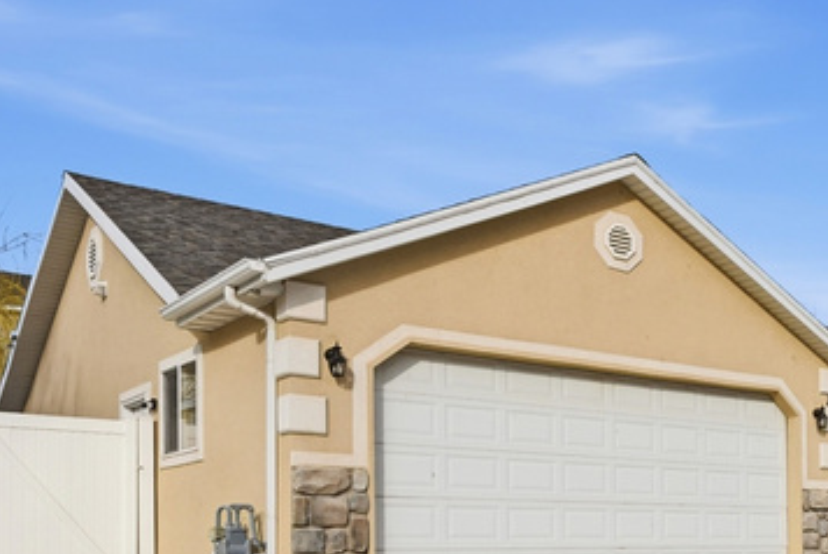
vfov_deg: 27.6
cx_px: 891
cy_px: 554
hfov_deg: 36.7
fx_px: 1059
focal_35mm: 46
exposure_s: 1/8000
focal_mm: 16
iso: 250
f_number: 9
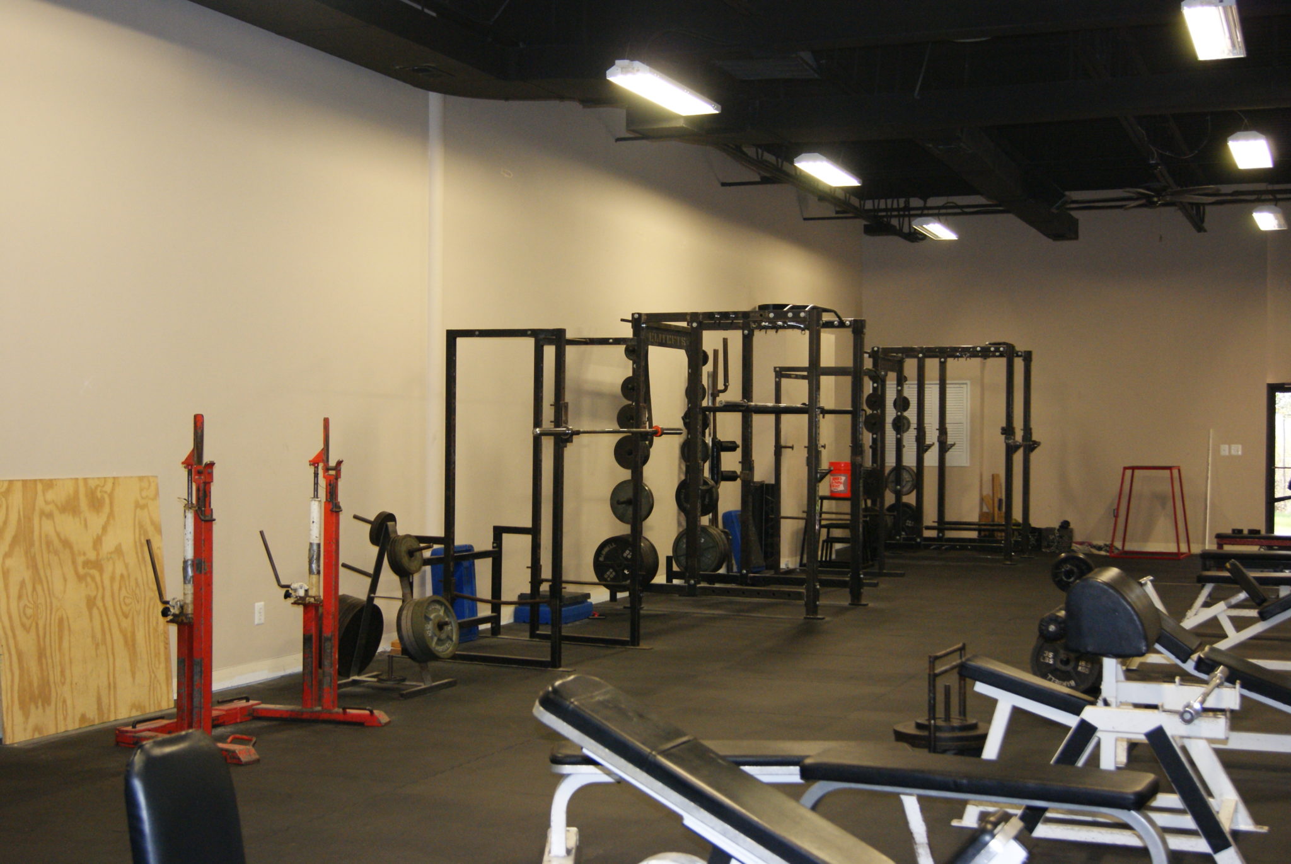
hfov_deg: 43.6
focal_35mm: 45
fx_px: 1616
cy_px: 432
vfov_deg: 29.9
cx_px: 646
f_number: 4.5
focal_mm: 30
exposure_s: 1/125
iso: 800
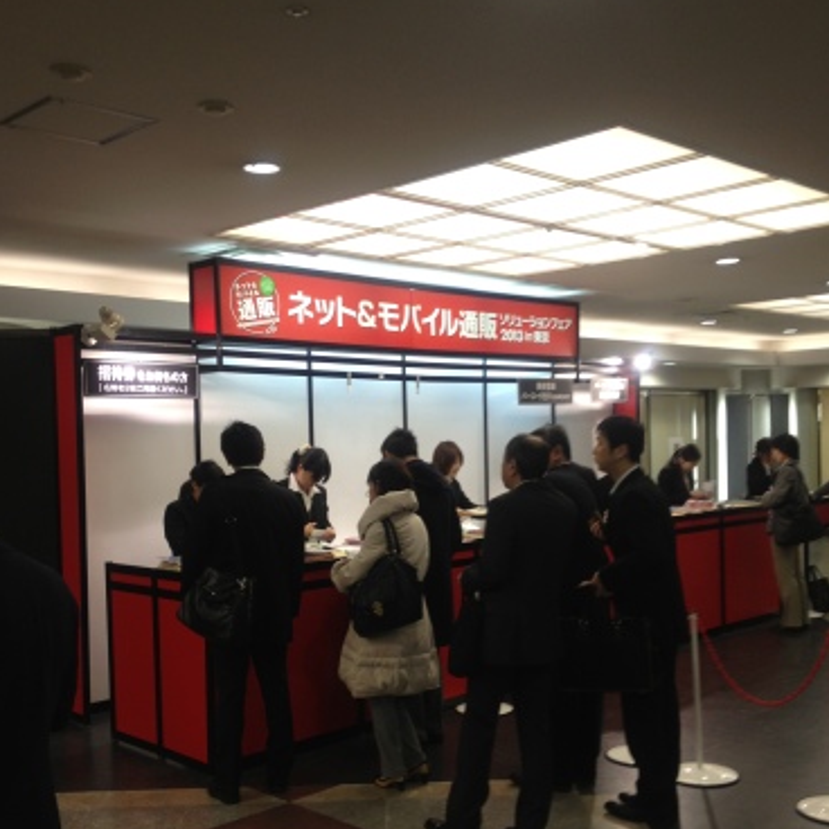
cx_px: 409
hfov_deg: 40.0
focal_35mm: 42
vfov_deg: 40.0
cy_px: 462
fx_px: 1138
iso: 50
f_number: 2.4
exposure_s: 1/30
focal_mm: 4.28
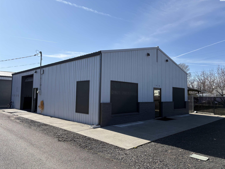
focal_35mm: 26
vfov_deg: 53.1
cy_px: 84
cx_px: 112
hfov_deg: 67.3
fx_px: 169
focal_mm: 5.96
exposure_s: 1/4065
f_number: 1.6
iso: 50
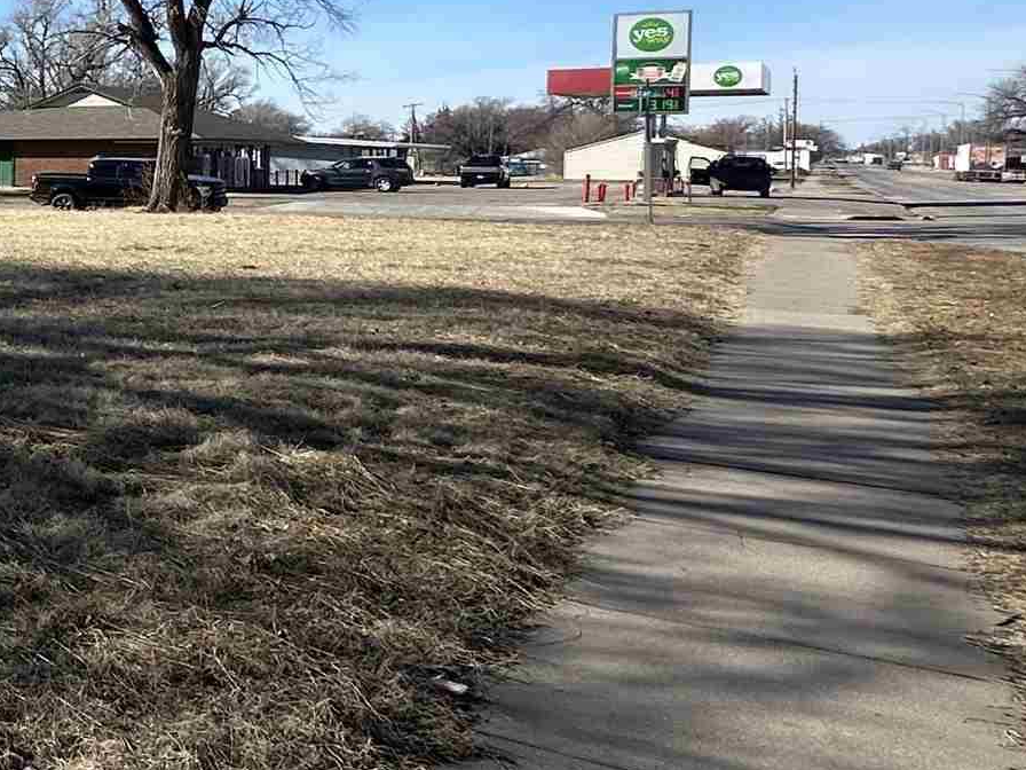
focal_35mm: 48
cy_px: 206
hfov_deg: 27.0
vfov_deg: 29.8
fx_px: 1423
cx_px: -536
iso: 50
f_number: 2.2
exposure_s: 1/1511
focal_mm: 2.22
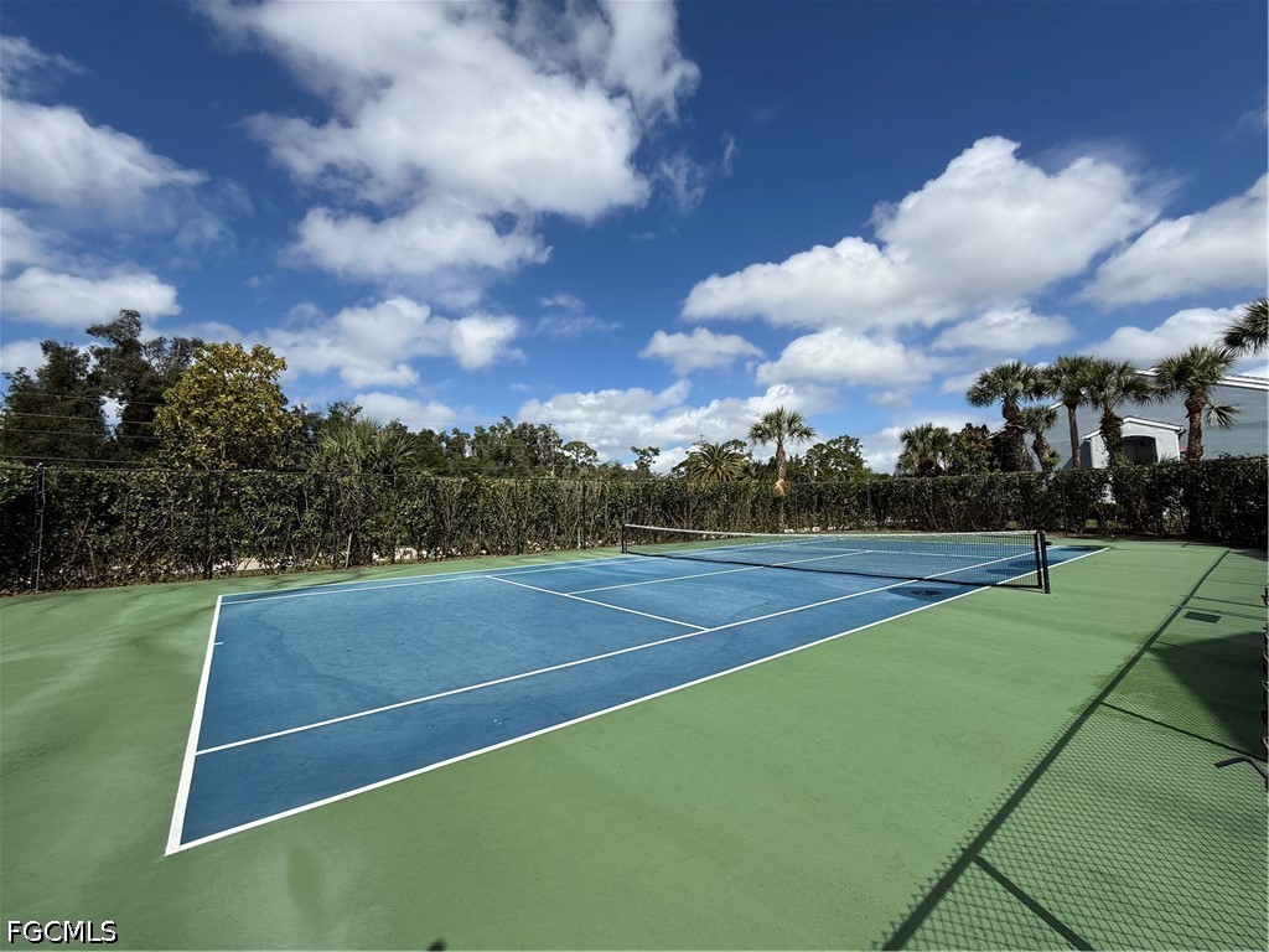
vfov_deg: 85.7
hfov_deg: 102.1
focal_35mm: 14
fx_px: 513
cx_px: 634
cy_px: 476
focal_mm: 2.22
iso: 50
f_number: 2.2
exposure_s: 1/3891
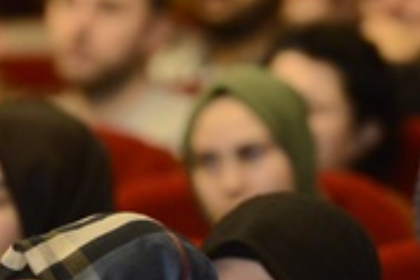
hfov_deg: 2.7
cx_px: 38
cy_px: 343
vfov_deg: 1.8
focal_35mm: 755
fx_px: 8808
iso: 3200
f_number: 2.8
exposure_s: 1/125
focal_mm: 200
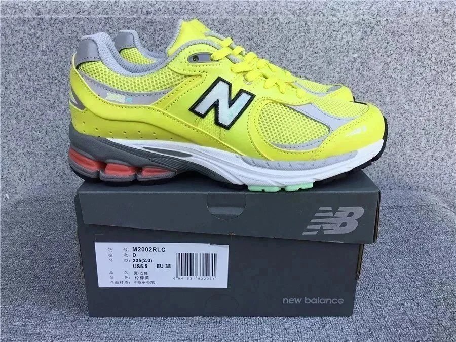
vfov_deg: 45.4
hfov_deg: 58.4
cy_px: 171
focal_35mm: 31
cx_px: 228
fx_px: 408
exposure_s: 1/390
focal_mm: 3.3
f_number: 2.4
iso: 25
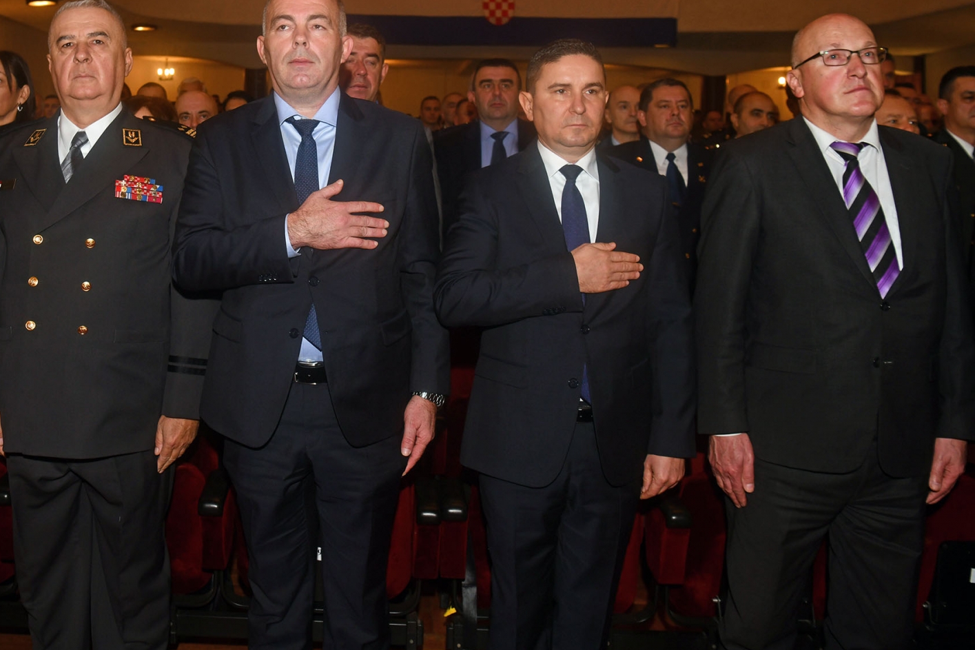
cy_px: 206
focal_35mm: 41
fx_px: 1110
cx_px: 337
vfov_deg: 32.3
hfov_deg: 46.8
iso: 400
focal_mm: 29
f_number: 5
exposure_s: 1/200
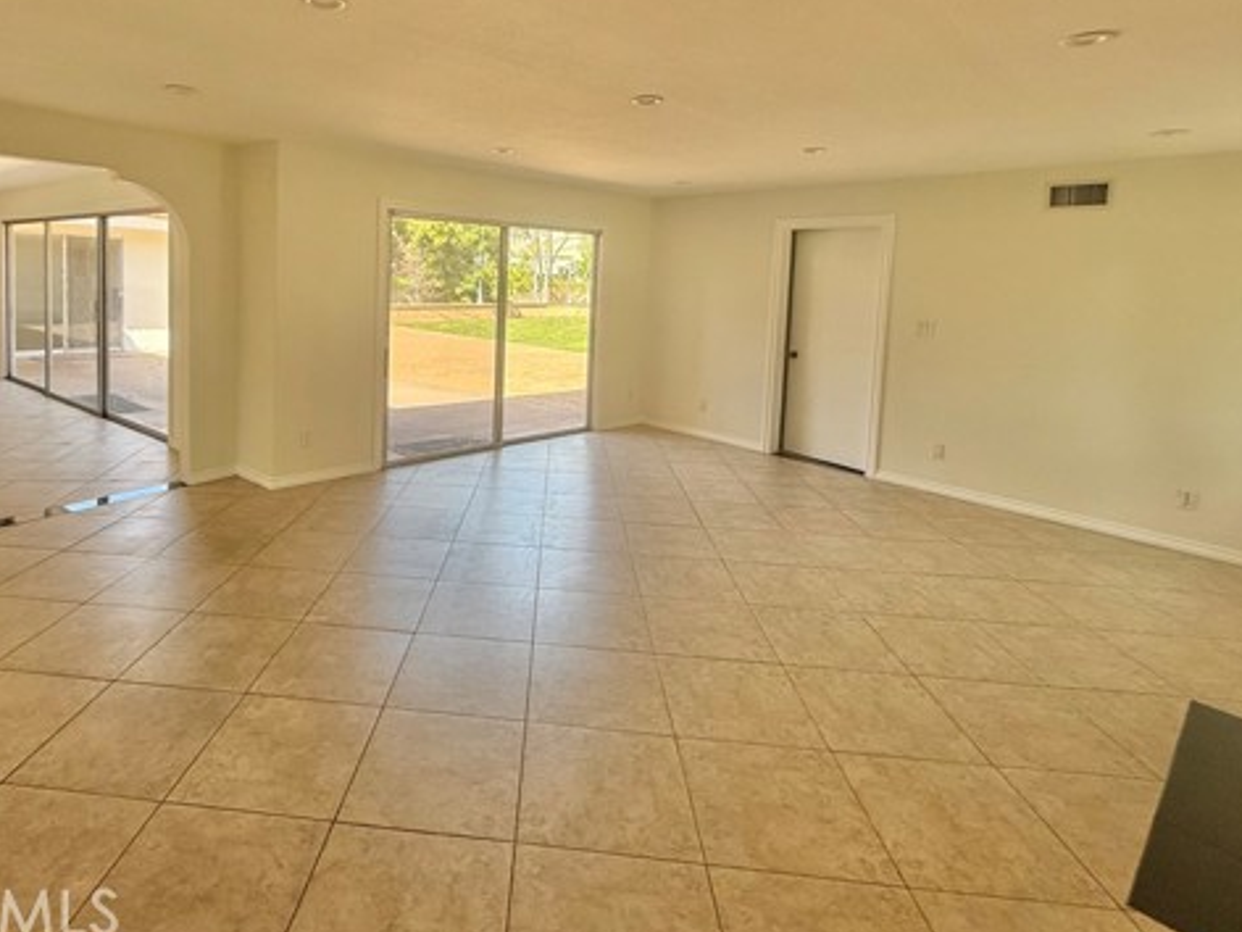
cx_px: 503
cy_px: 319
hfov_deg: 83.7
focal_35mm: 19
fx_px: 682
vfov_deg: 67.0
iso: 64
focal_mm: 2.22
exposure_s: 1/205
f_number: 2.2
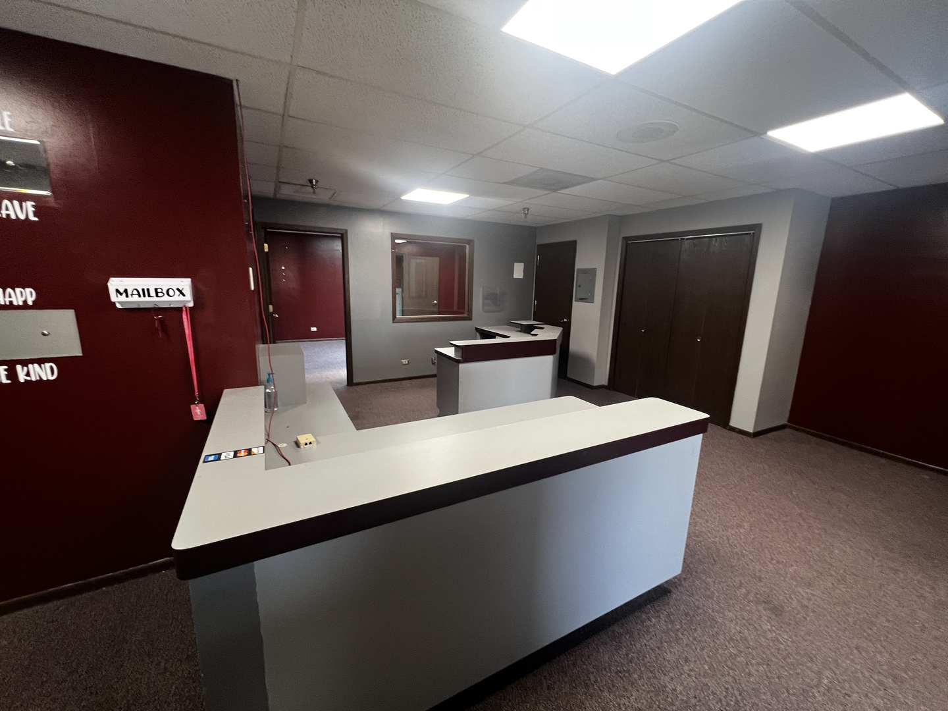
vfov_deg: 89.9
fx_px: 356
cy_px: 356
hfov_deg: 106.2
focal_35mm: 13
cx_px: 474
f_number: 1.8
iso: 160
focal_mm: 1.57
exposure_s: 1/60
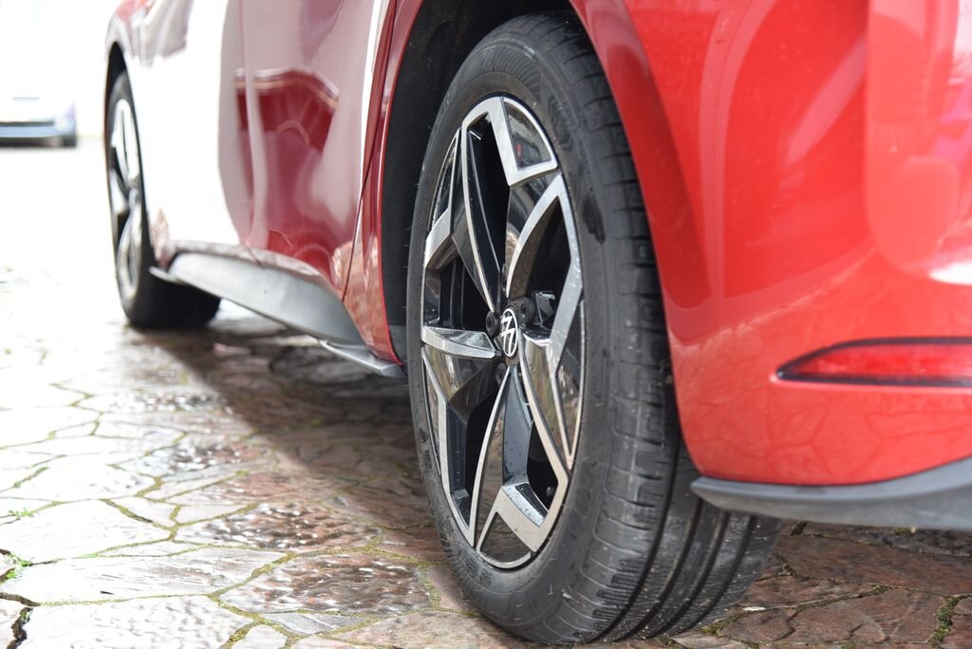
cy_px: 324
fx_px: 1675
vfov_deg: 21.9
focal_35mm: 62
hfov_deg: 32.4
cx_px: 486
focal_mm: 62
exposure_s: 1/25
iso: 500
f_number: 4
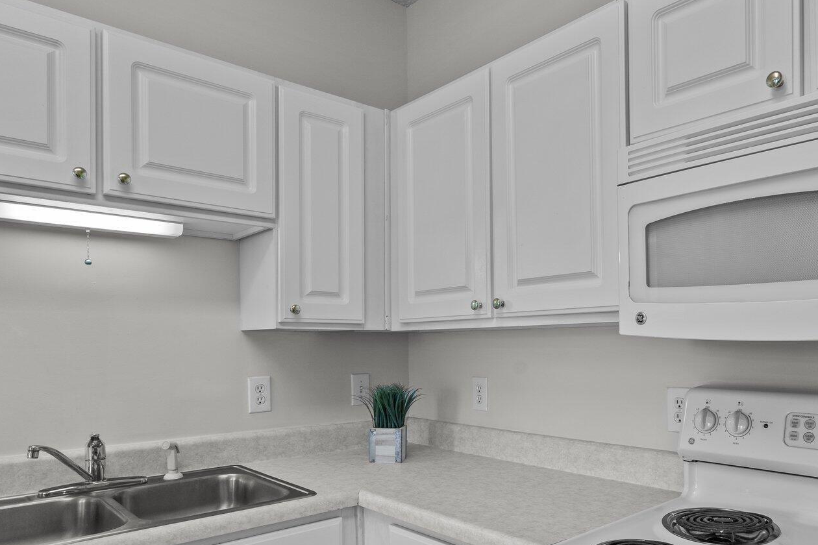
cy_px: 347
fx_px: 591
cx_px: 486
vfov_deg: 49.0
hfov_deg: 68.8
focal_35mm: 26
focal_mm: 16
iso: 400
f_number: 8
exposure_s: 1/3
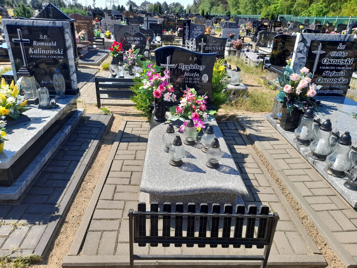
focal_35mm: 25
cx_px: 178
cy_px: 134
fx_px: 258
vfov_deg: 54.9
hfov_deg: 69.4
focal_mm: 4.6
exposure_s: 1/448
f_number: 2
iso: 20
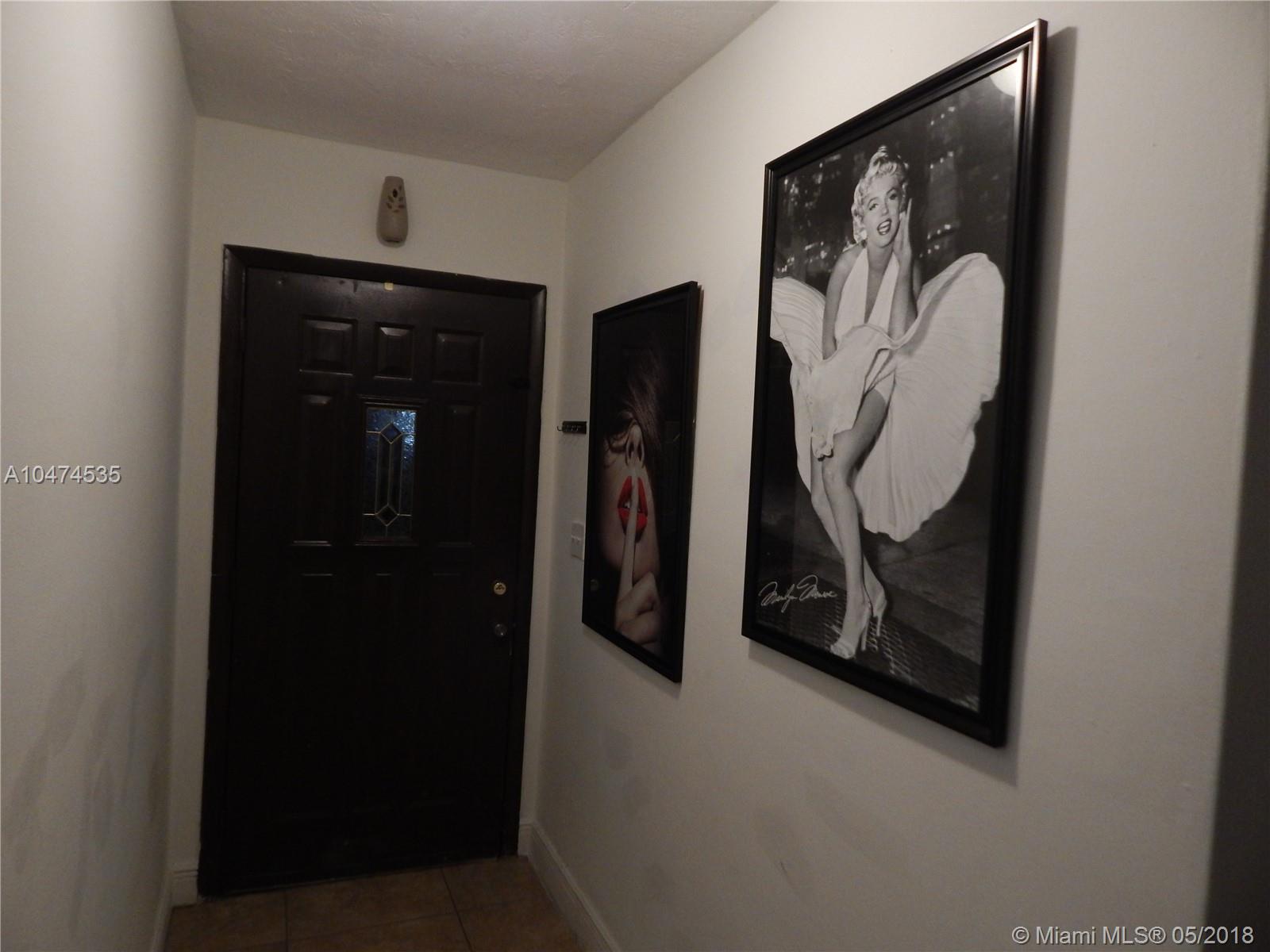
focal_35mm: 23
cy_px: 476
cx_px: 635
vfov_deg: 58.9
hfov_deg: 73.9
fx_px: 844
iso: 360
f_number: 3
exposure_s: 1/30
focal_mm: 4
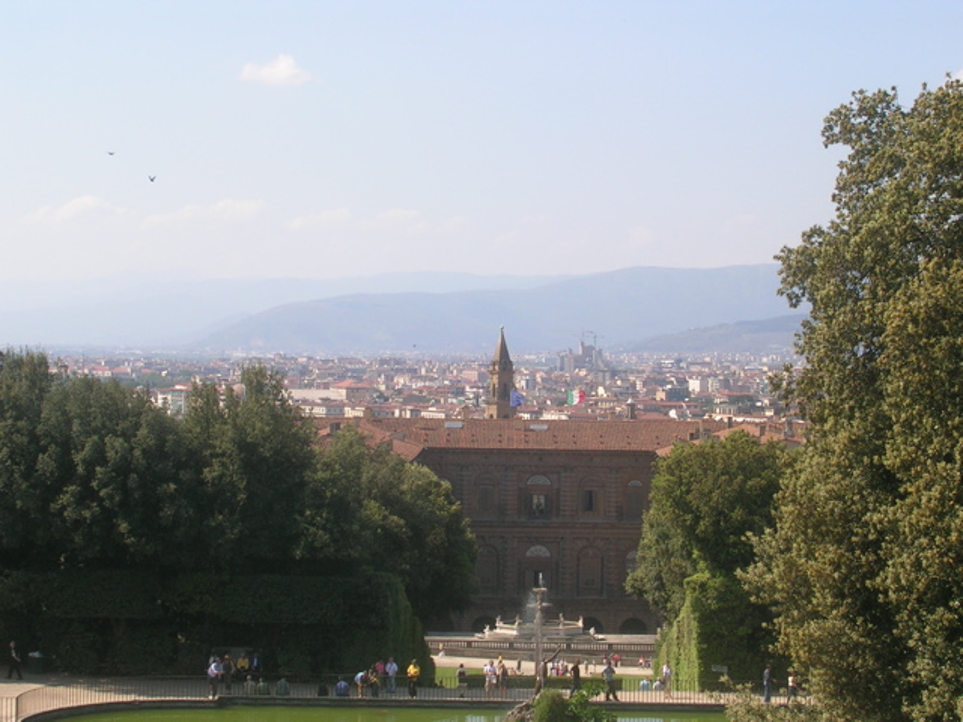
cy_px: 361
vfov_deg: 17.2
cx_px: 482
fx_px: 2392
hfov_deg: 22.8
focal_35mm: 86
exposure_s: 1/171
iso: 50
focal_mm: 13
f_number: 7.1
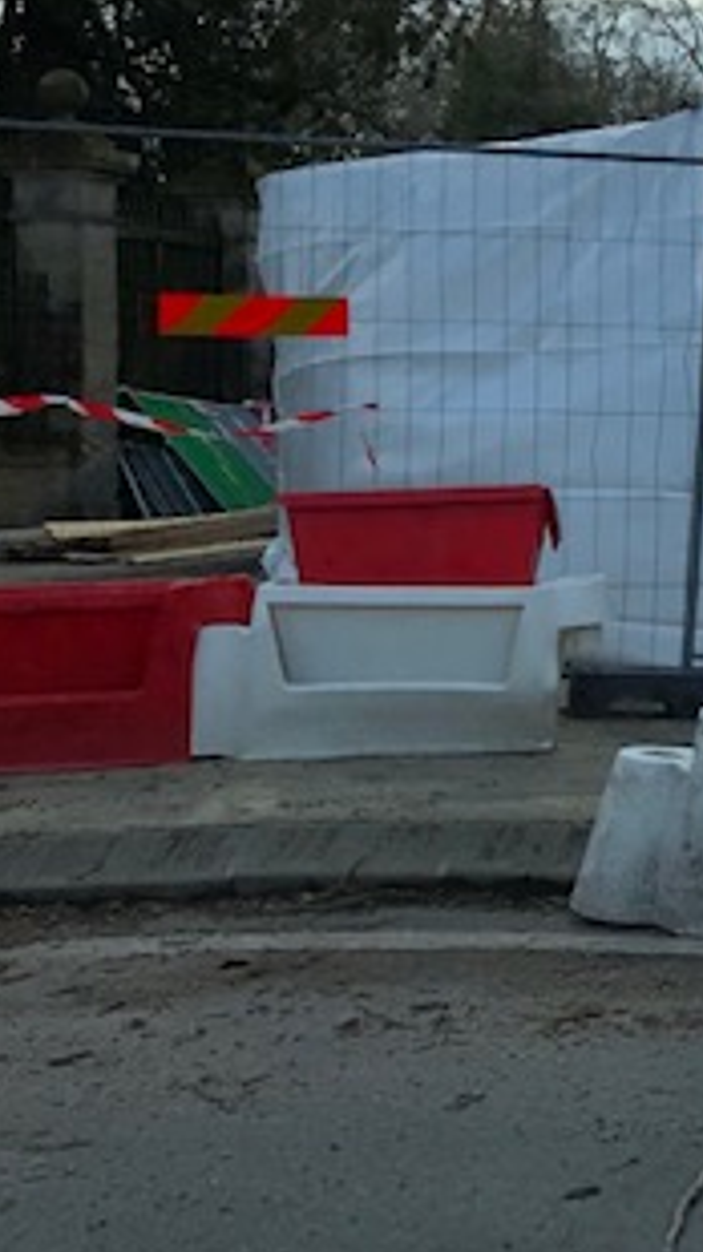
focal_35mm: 63
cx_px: 1204
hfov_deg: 16.5
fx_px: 2091
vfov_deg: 32.9
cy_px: 372
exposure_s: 1/2000
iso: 20
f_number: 1.8
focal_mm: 3.99
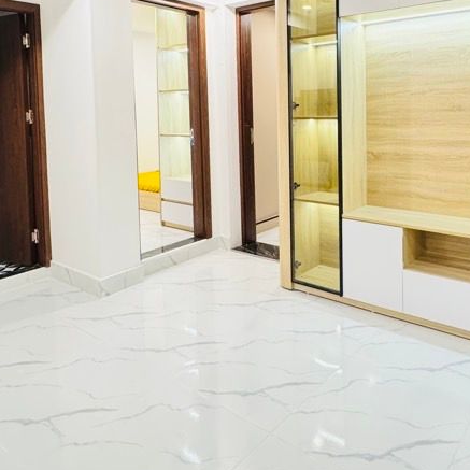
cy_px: 120
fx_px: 445
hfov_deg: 54.6
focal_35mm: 29
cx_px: 310
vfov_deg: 53.3
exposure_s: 1/50
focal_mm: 2.22
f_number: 2.2
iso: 320
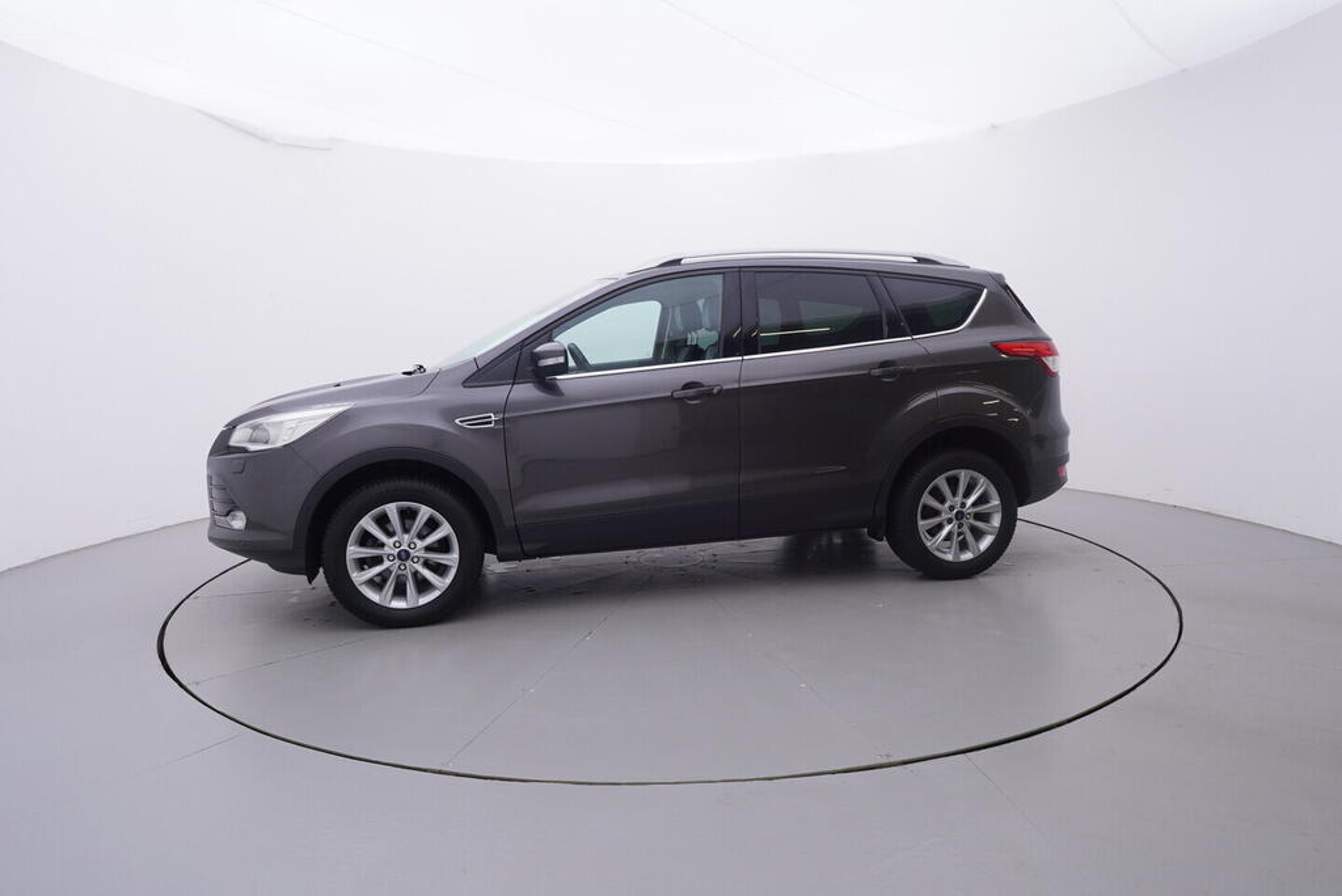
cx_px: 671
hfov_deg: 77.3
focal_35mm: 22
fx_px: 839
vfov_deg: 56.2
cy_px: 448
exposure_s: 1/80
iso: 200
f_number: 5
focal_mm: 15
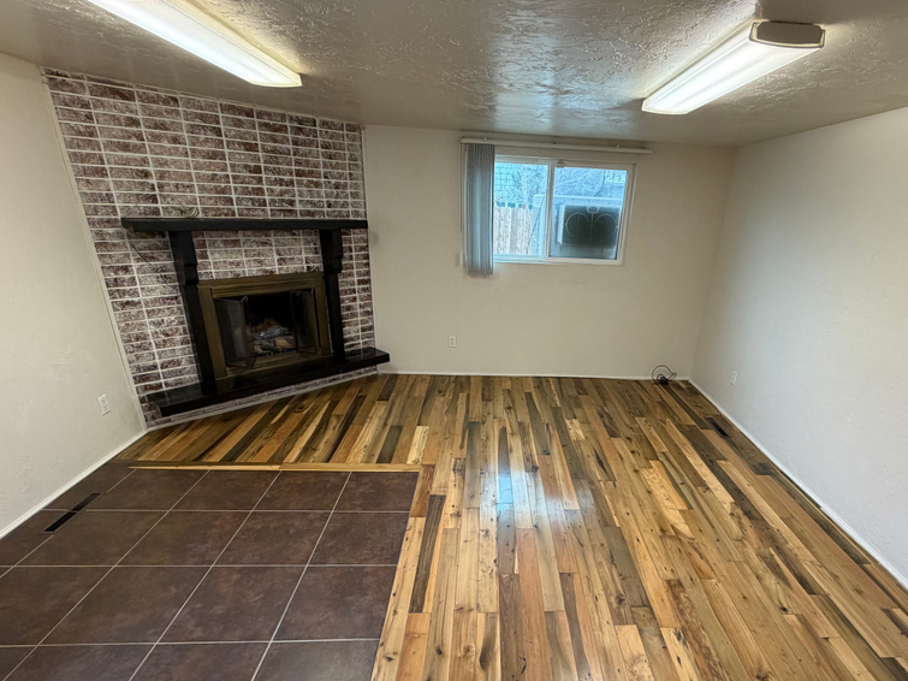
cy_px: 409
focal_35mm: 19
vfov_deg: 68.0
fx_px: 498
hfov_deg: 84.0
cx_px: 526
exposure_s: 1/120
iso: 200
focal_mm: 2.22
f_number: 2.2
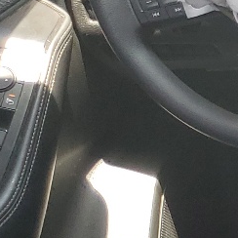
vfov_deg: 11.3
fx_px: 1175
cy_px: 289
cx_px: 713
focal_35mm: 151
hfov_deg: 9.2
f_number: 1.5
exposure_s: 1/130
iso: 50
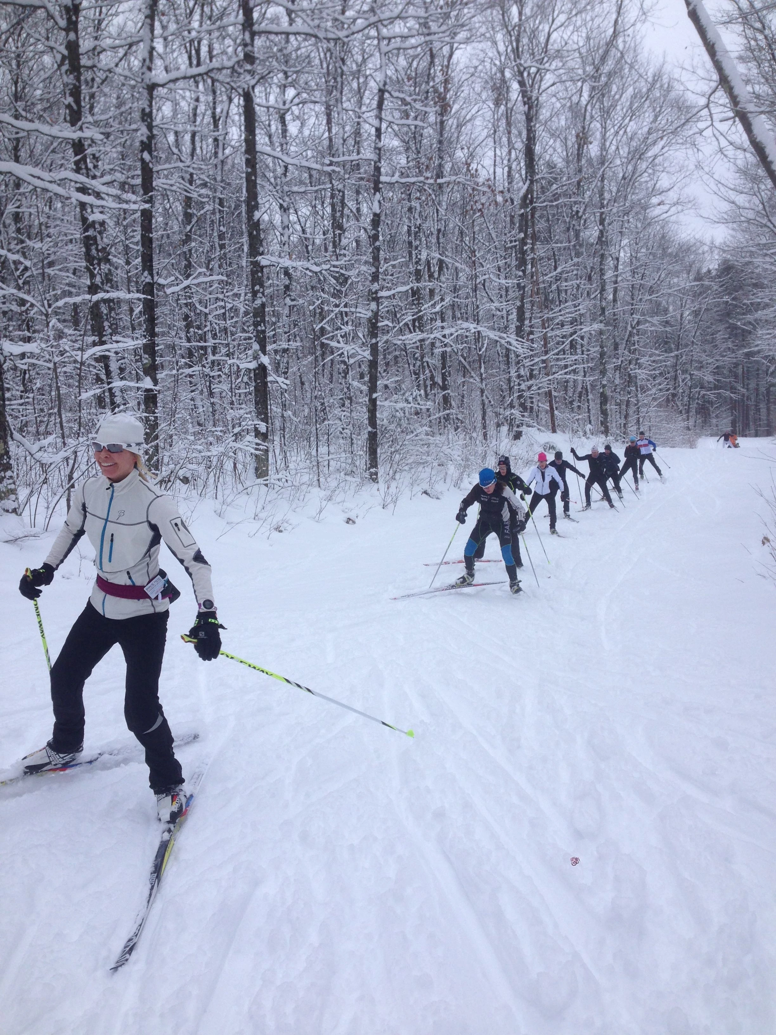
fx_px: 986
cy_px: 518
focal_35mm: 33
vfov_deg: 55.4
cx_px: 388
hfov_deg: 42.9
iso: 50
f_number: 2.4
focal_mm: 4.12
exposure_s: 1/369
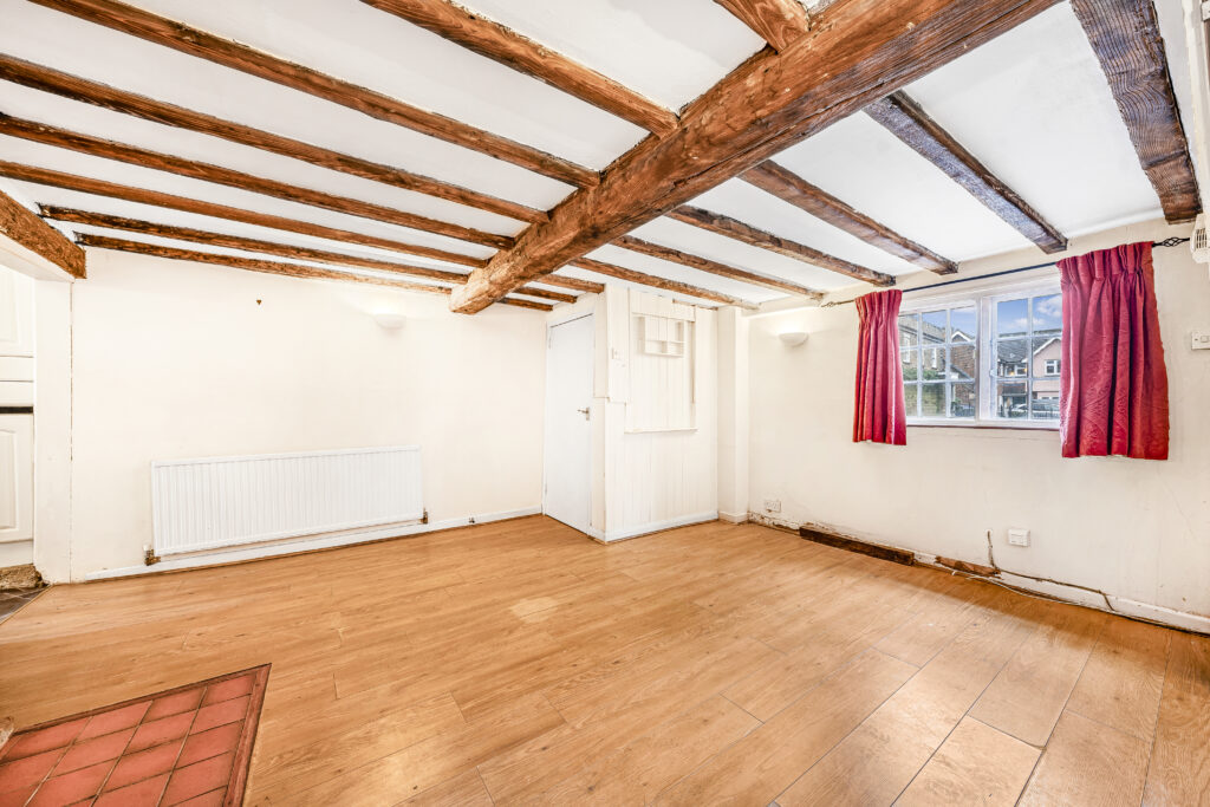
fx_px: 403
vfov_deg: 90.0
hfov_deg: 112.6
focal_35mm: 12
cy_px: 404
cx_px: 605
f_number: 8
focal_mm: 12
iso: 100
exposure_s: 1
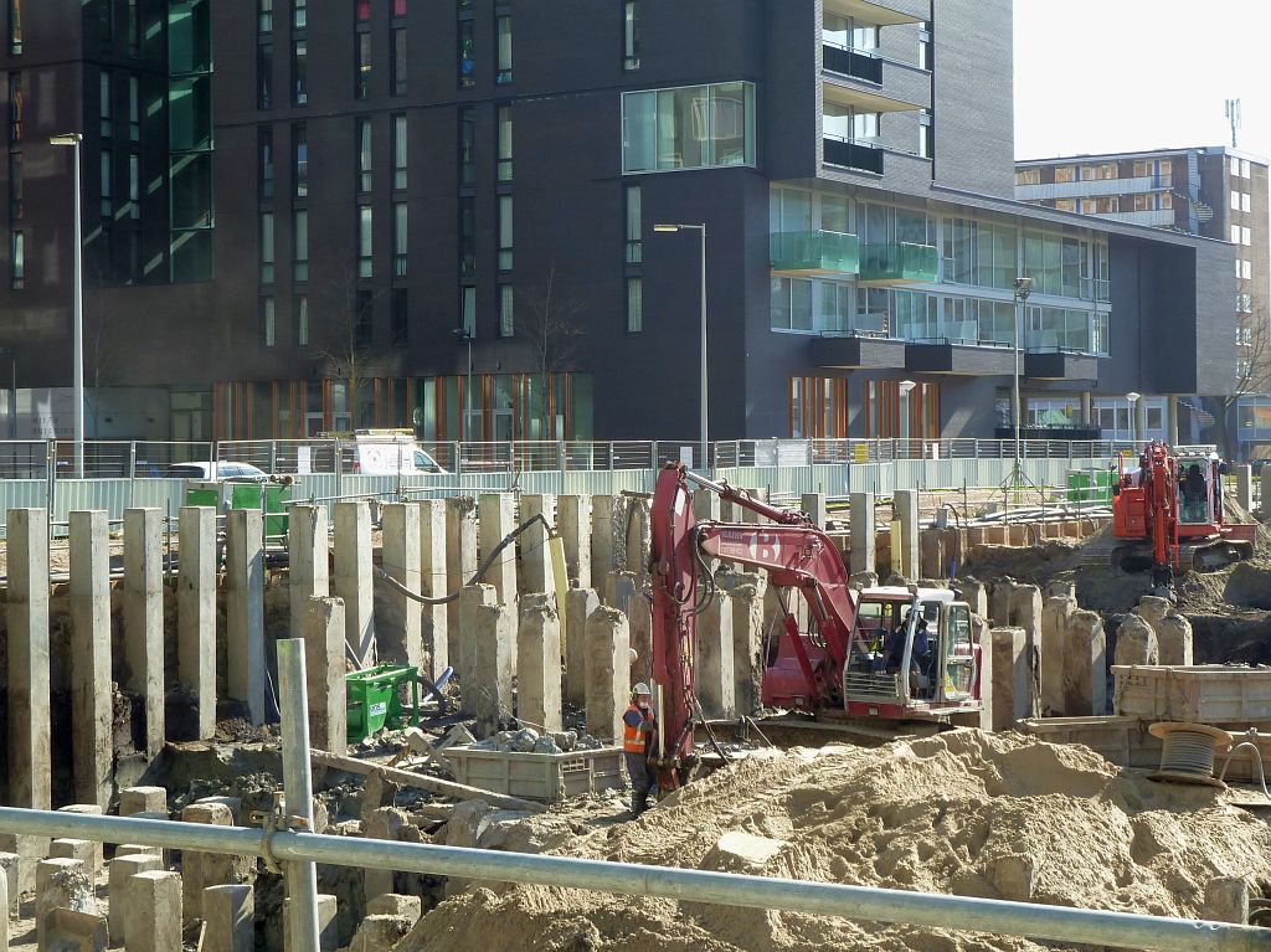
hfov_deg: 29.0
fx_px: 2459
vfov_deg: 21.9
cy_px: 476
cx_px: 636
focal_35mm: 67
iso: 80
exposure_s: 1/160
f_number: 4.1
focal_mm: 11
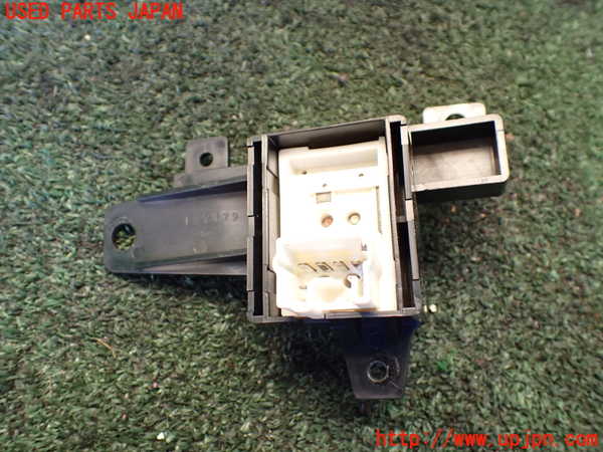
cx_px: 302
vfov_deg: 46.8
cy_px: 226
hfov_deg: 60.0
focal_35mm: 30
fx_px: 523
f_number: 2.3
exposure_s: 1/80
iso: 800
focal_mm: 5.4
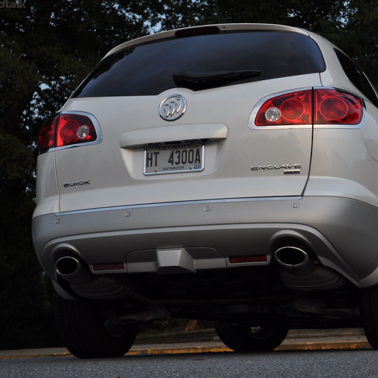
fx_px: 1050
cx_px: 262
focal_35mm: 85
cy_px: 189
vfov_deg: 20.4
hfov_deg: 20.3
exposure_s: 1/100
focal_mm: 44
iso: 400
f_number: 5.3
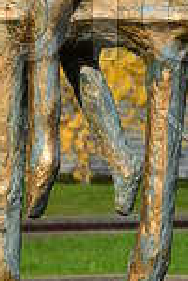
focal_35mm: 605
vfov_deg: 3.4
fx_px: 4727
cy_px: 15
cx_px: 66
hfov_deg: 2.3
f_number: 5.6
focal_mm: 105
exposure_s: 1/500
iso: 100
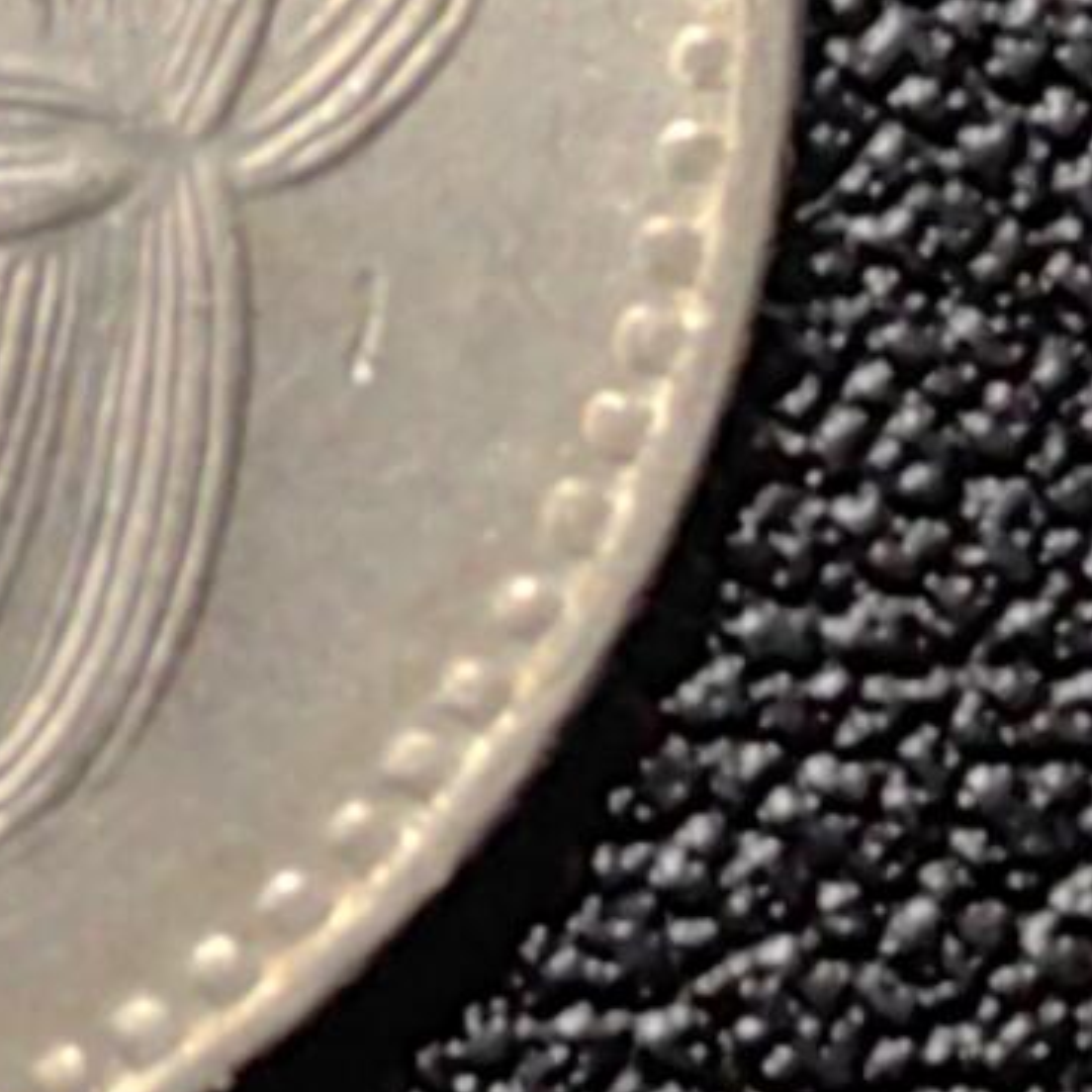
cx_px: -837
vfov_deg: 5.4
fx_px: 11564
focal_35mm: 324
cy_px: -92
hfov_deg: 5.3
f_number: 2
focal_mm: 5.75
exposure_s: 1/100
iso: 64
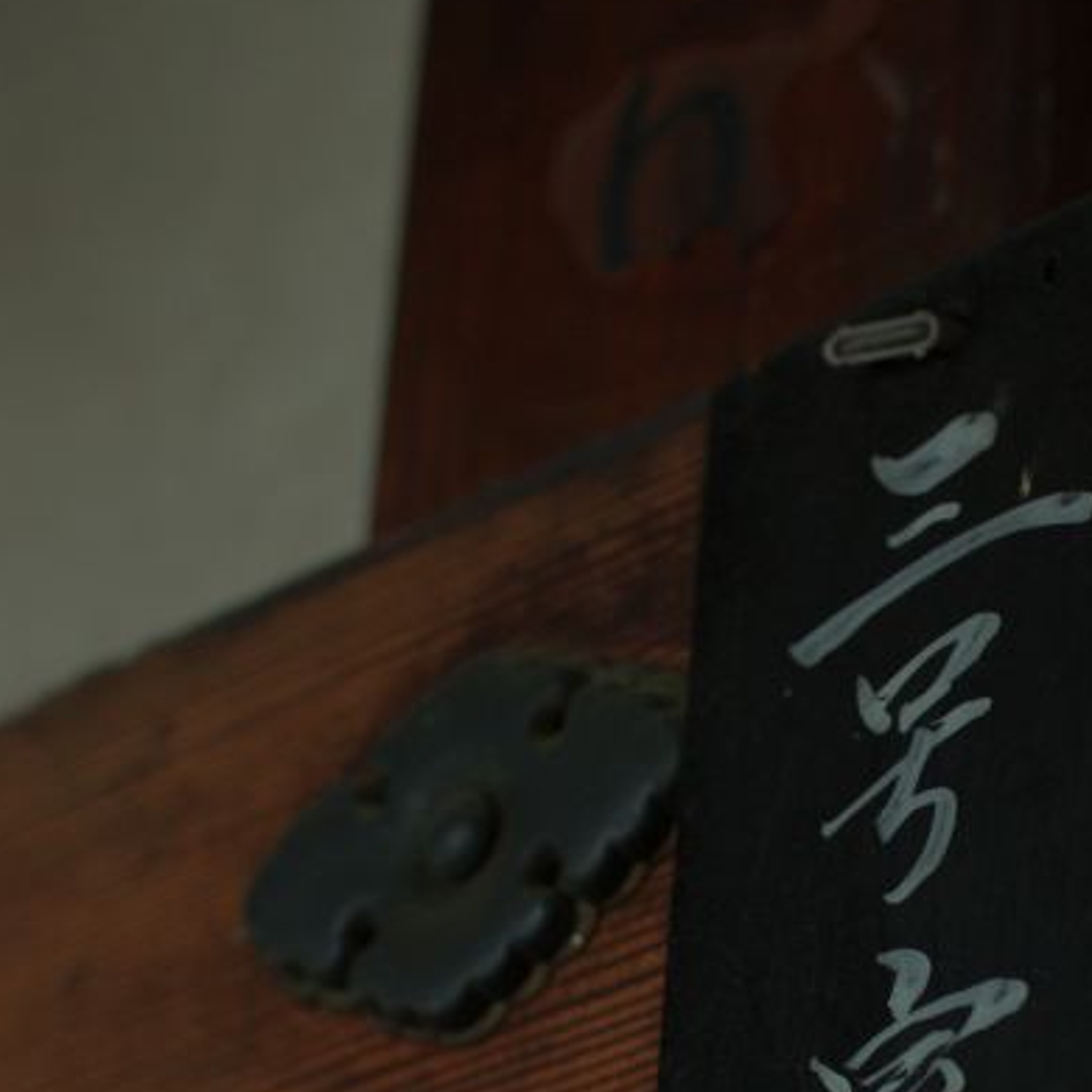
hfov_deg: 12.5
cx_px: 868
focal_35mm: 139
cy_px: 820
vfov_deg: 12.5
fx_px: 4961
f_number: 3.2
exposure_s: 1/30
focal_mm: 43
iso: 400
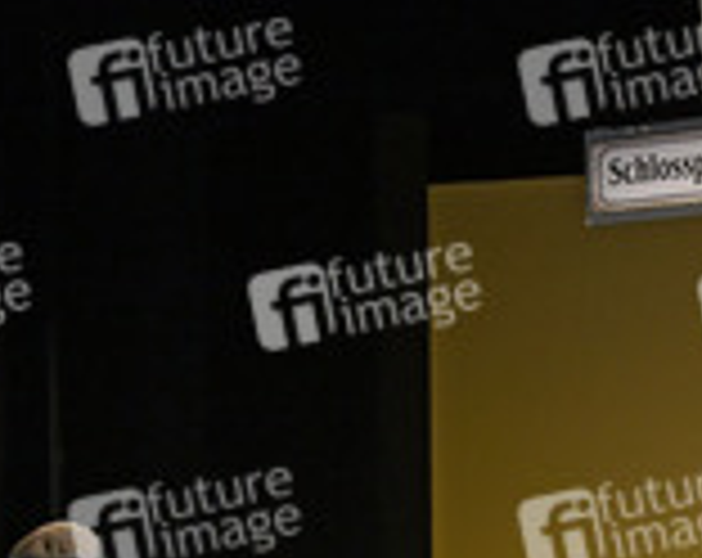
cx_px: 695
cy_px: 634
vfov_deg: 7.5
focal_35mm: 204
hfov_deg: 9.4
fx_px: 4228
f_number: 6.3
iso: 2500
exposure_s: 1/125
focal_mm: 75
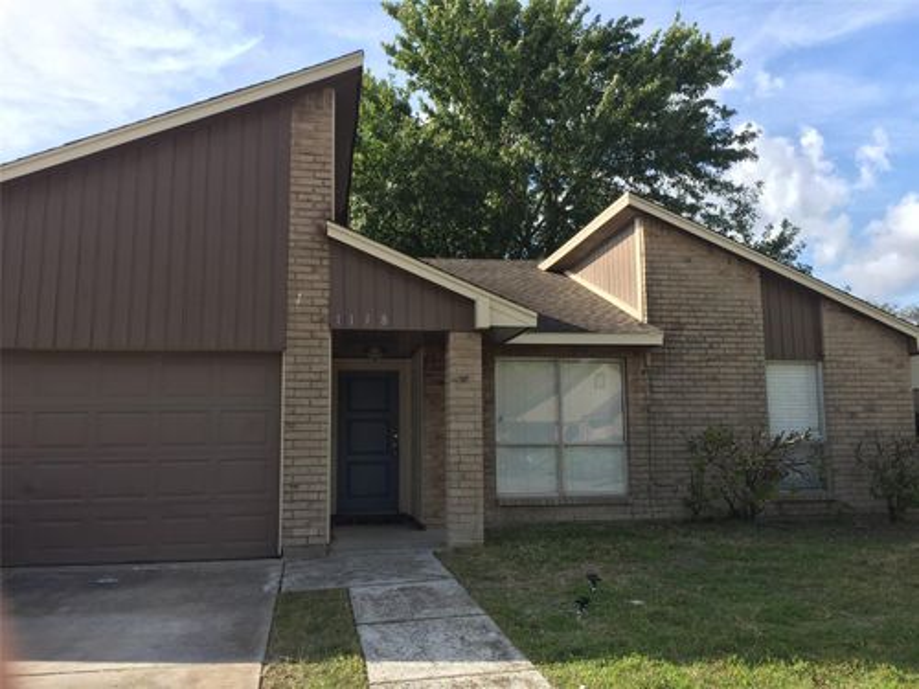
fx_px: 770
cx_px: 460
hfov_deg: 61.7
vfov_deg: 48.2
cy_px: 344
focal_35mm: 29
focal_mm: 4.15
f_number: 2.2
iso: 32
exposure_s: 1/1319
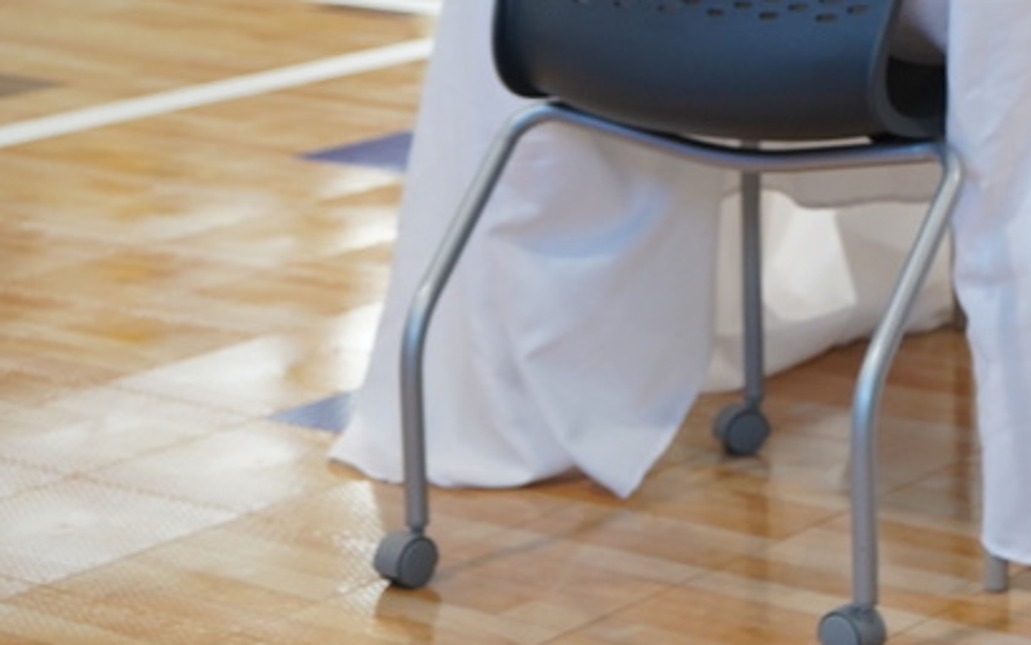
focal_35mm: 110
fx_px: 3091
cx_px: 1291
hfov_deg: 17.9
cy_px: 29
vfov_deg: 11.8
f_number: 4.5
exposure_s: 1/160
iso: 2000
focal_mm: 43
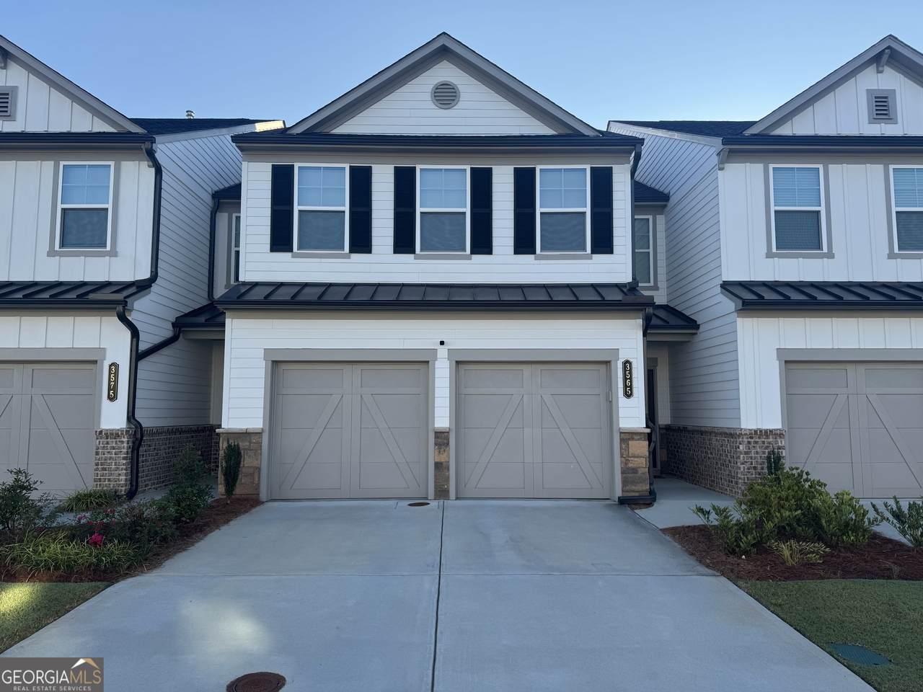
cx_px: 462
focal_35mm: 24
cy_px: 346
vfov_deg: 56.8
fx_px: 640
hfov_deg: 71.6
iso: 80
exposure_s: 1/1366
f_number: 1.78
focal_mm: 6.76
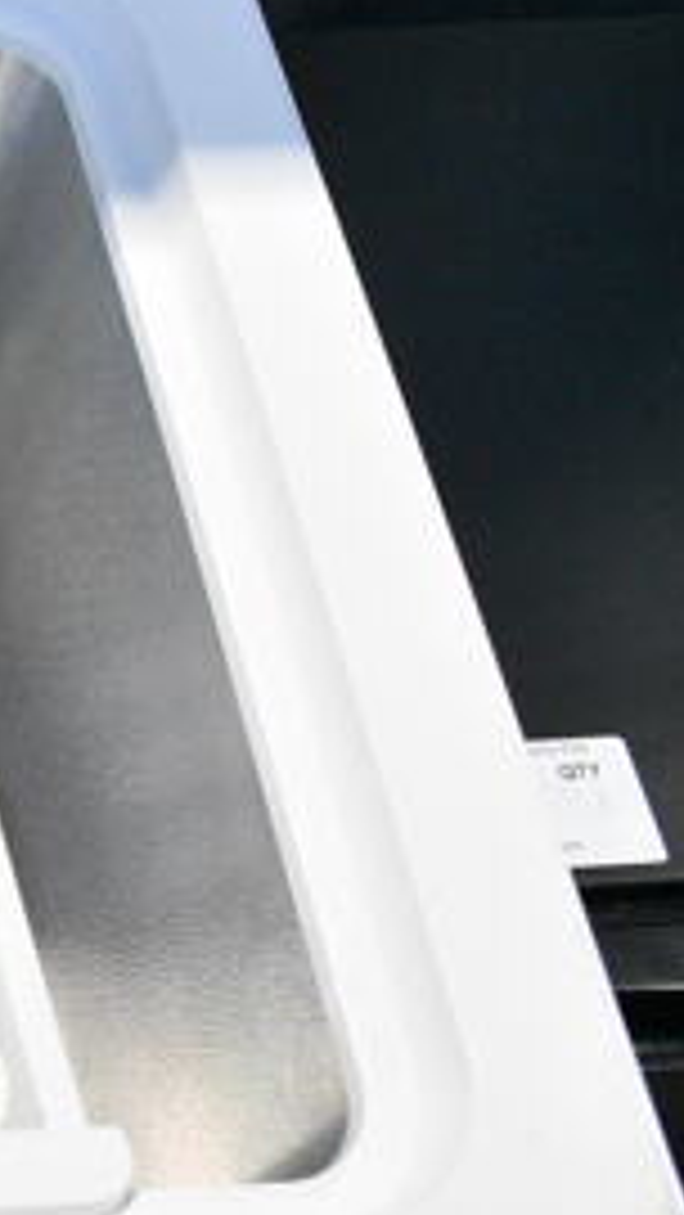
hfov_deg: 15.4
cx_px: -657
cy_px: 680
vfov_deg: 32.8
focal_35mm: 64
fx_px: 2062
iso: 6400
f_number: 8
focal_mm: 18
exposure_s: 1/250
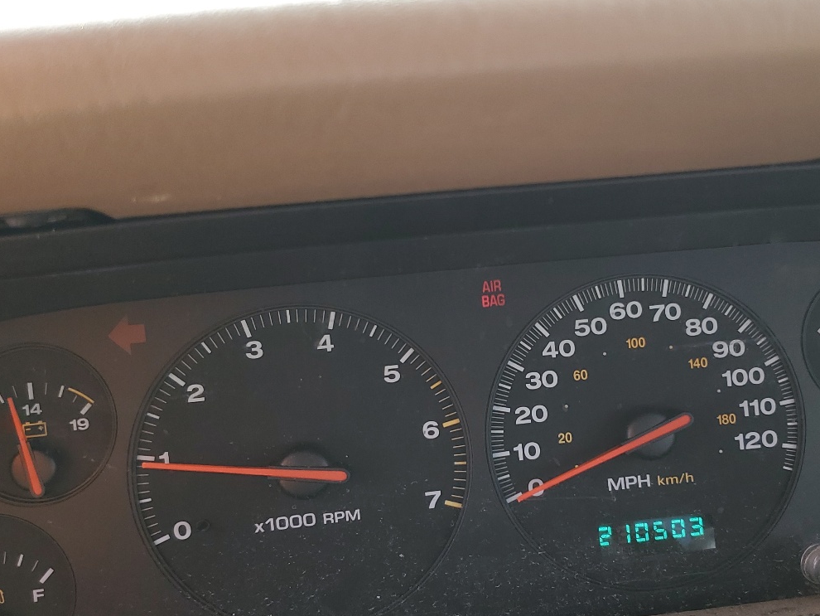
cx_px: 509
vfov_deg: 34.2
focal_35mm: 42
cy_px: 371
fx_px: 995
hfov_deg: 44.4
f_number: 1.5
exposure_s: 1/169
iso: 50
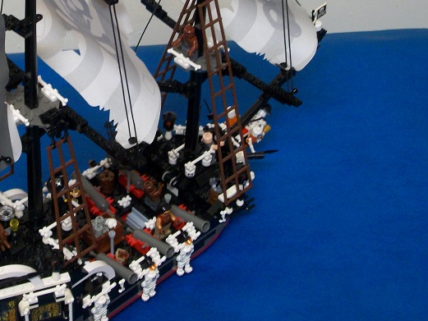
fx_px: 1076
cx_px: 99
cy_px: 89
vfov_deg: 16.9
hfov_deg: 22.3
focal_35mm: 87
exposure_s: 1/8
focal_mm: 9.7
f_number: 4
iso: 211
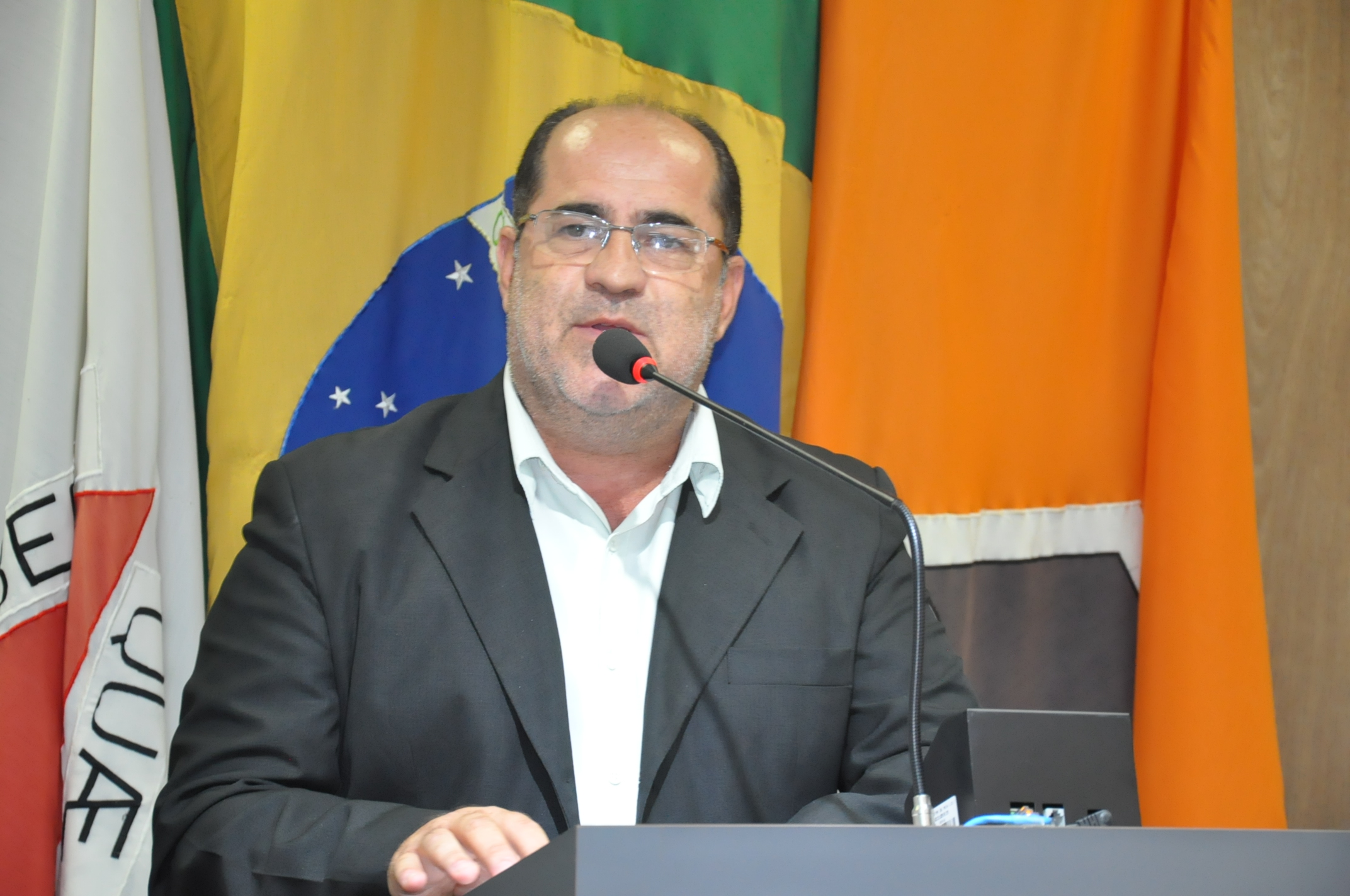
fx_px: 4214
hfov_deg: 18.2
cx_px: 675
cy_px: 448
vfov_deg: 12.1
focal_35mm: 112
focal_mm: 75
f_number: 5.3
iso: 2000
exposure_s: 1/60
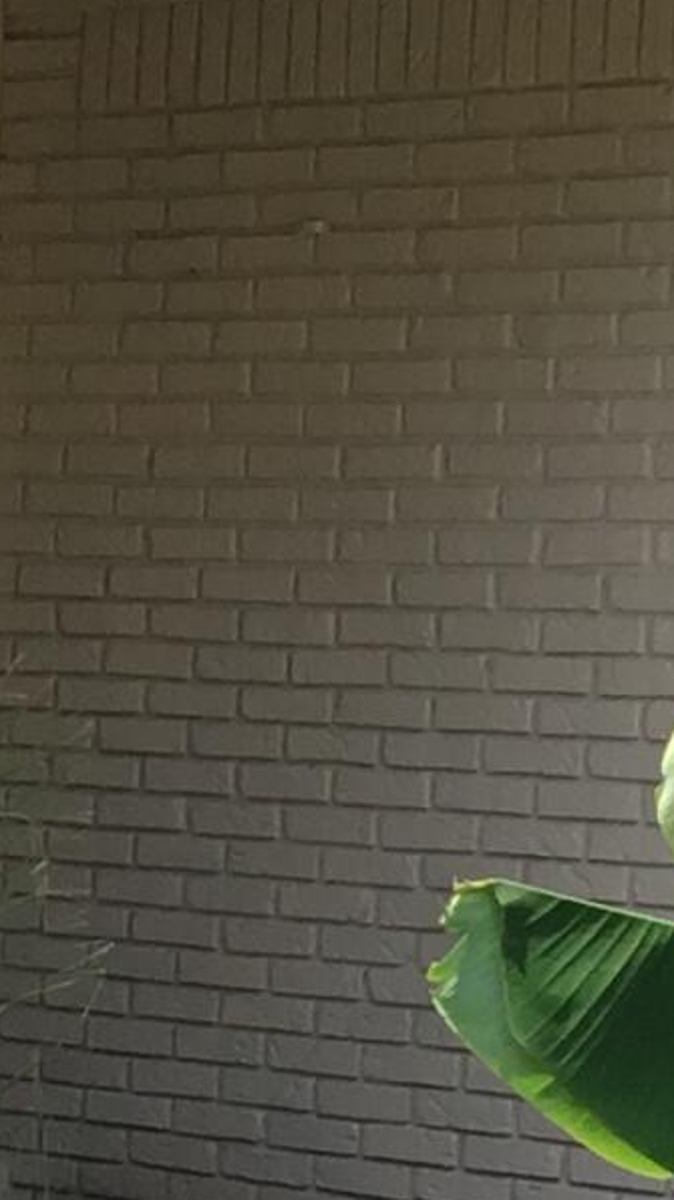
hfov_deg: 6.9
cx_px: -690
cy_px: 1542
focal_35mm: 170
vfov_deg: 12.3
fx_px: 5404
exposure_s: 1/558
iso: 25
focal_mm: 3.3
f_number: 2.4
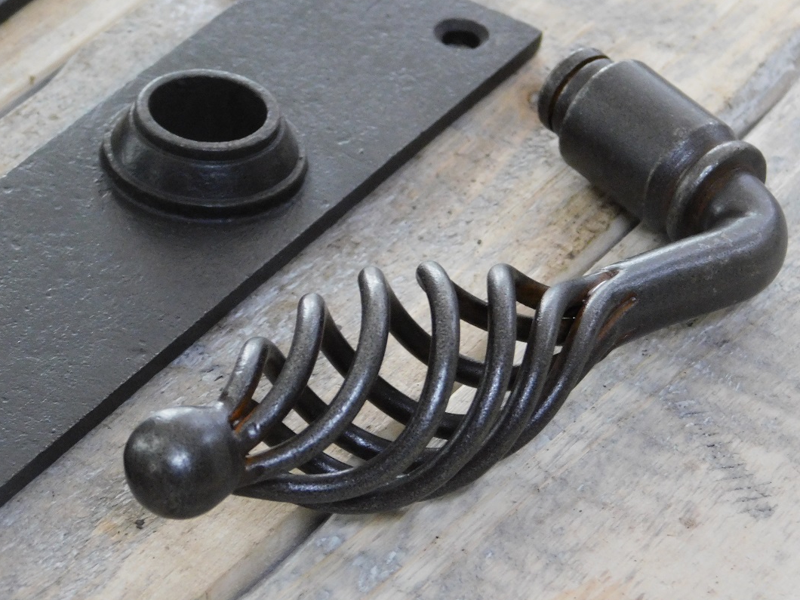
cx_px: 377
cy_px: 297
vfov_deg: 7.4
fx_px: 4622
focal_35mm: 200
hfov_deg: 9.9
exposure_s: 1/30
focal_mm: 32.7
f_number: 5.4
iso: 800
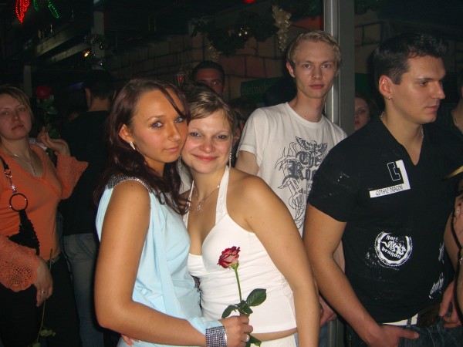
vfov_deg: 37.7
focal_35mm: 38
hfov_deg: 49.0
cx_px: 232
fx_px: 508
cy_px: 174
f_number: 2.8
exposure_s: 1/60
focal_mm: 7.9
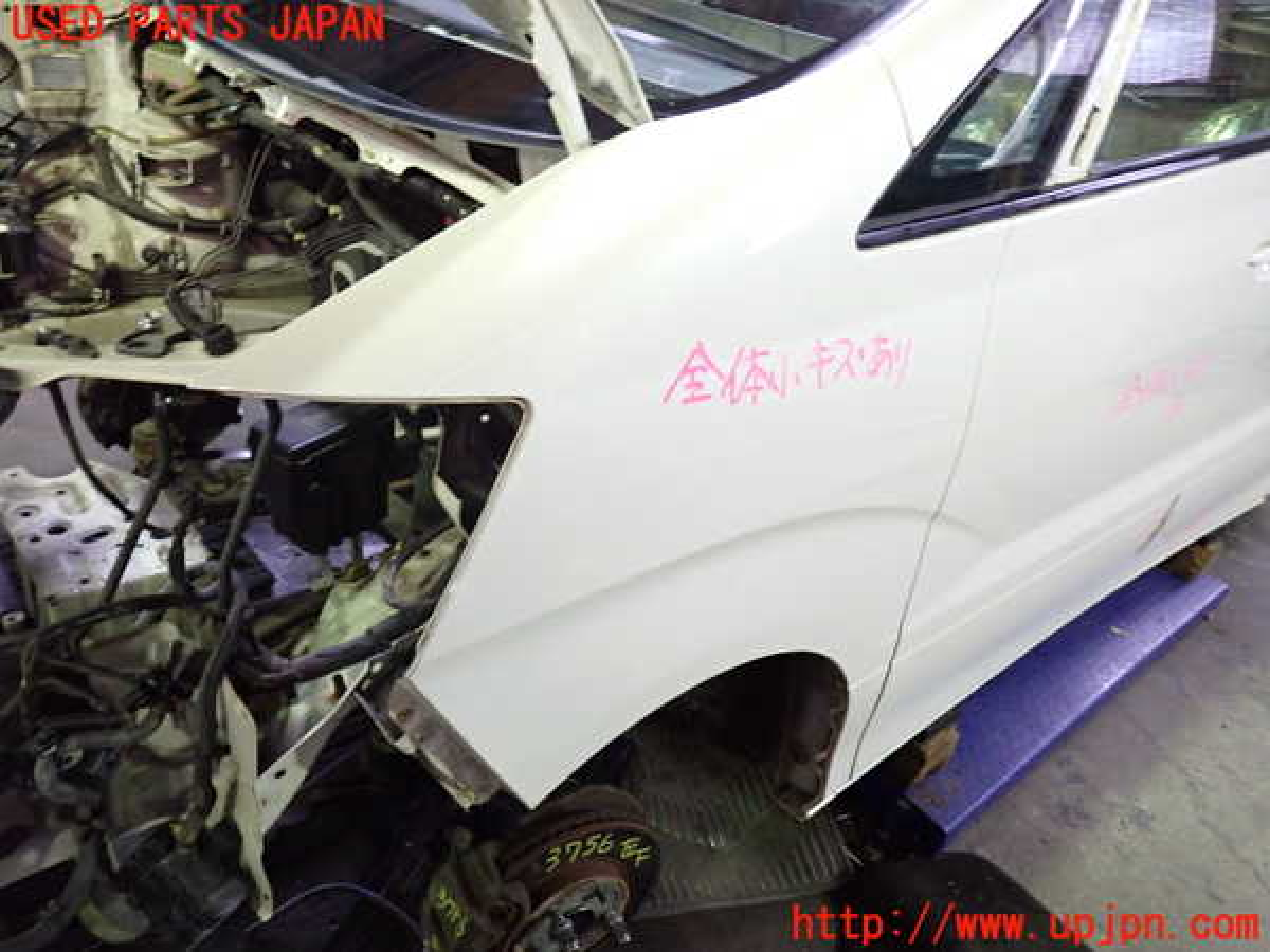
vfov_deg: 54.9
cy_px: 476
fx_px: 917
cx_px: 635
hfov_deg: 69.4
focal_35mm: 25
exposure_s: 1/30
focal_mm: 4.5
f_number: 2
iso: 500
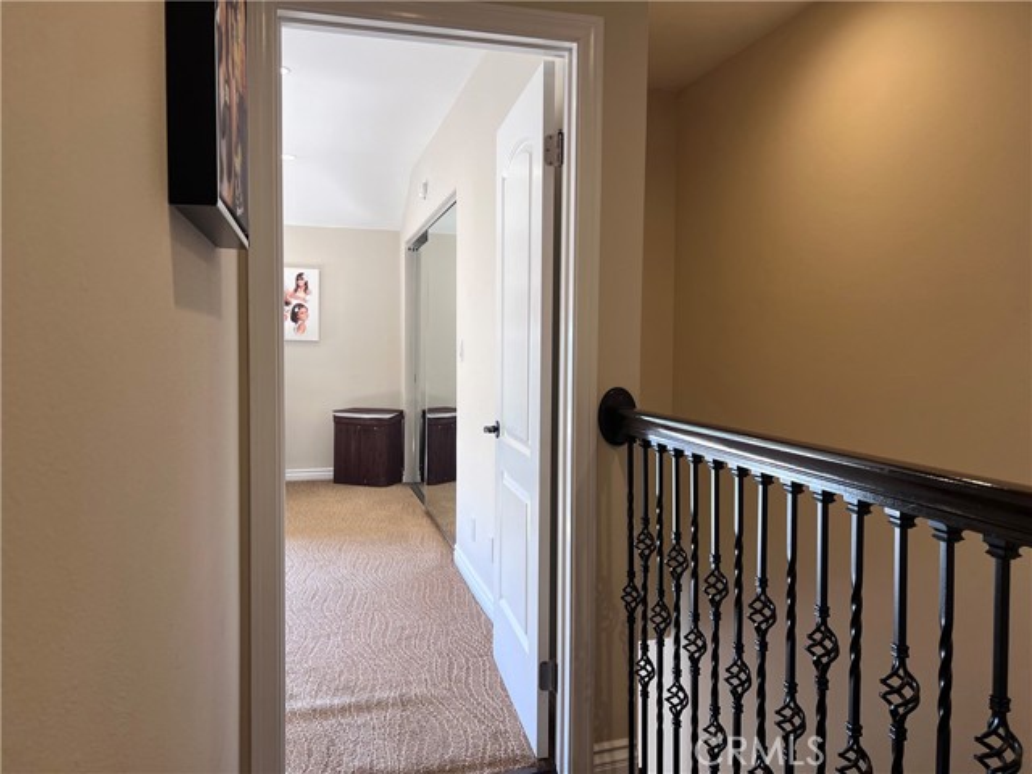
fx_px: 775
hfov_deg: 67.3
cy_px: 387
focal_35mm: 26
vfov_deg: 53.1
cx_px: 516
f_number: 1.5
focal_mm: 5.7
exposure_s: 1/120
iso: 100
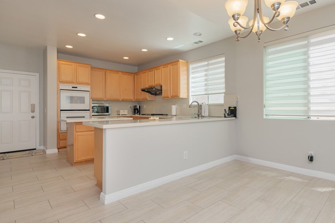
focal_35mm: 20
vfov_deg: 61.9
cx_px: 186
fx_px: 186
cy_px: 112
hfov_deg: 83.7
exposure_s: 1/100
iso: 200
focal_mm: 17
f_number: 5
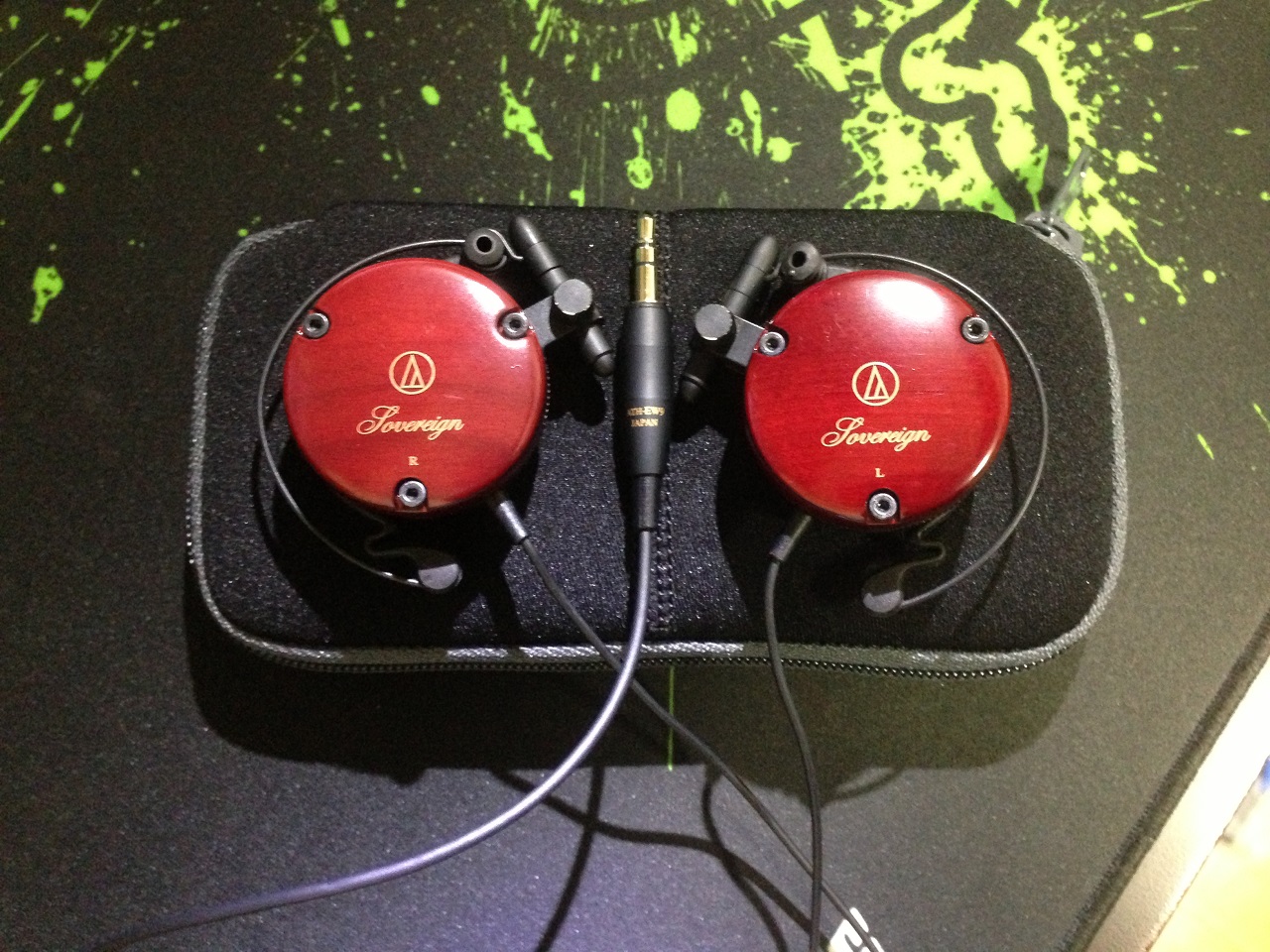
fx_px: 1211
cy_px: 476
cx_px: 635
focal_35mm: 33
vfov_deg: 42.9
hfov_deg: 55.4
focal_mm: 4.13
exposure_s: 1/15
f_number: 2.4
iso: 640
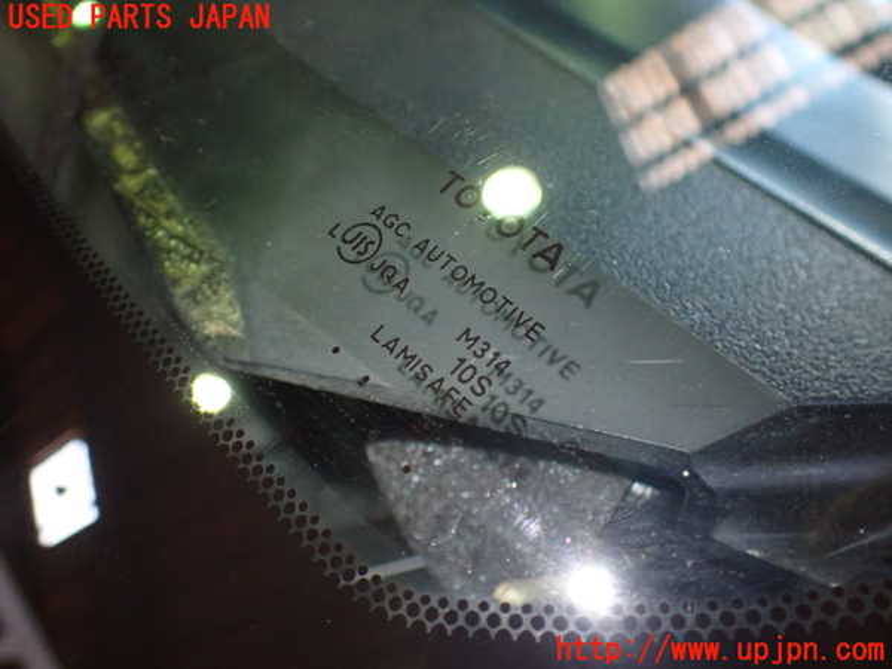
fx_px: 773
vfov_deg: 46.8
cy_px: 334
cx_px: 446
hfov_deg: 60.0
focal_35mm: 30
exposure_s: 1/60
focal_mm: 5.4
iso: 800
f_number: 2.3
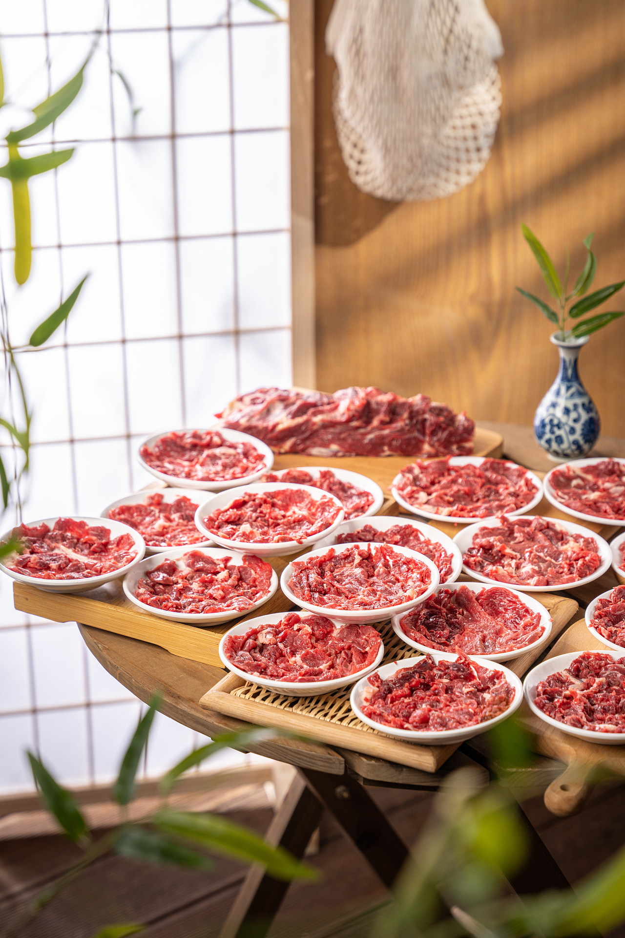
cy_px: 469
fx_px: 1823
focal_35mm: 70
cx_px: 312
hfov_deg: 19.5
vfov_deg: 28.8
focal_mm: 70
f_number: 4.5
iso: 100
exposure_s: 1/250
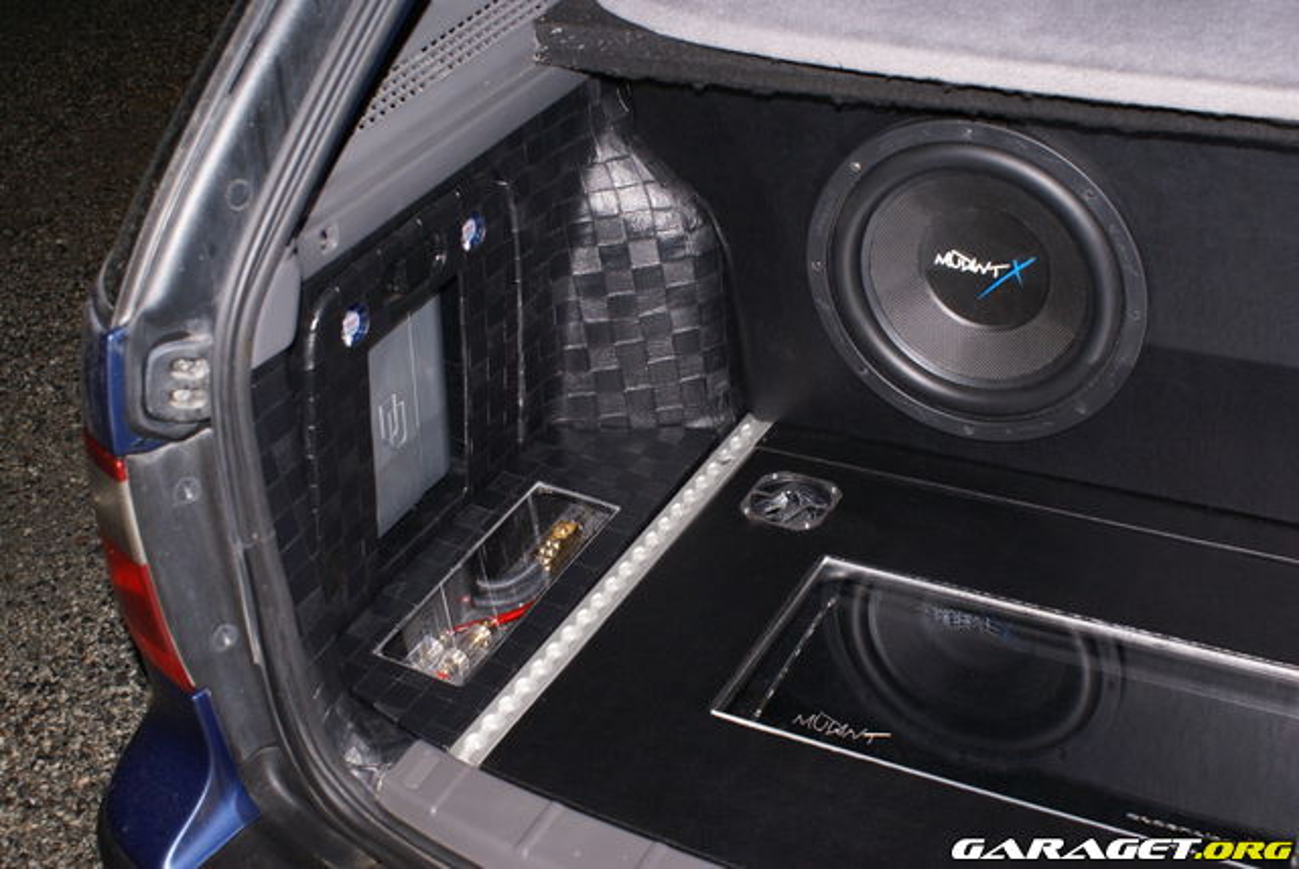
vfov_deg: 29.9
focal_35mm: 45
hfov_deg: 43.6
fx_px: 1625
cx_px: 650
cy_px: 434
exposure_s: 1/60
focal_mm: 30
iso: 400
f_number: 5.6
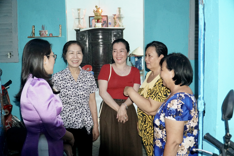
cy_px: 78
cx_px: 117
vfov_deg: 34.3
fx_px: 254
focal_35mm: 39
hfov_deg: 49.5
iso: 6400
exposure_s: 1/60
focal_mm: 26
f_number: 4
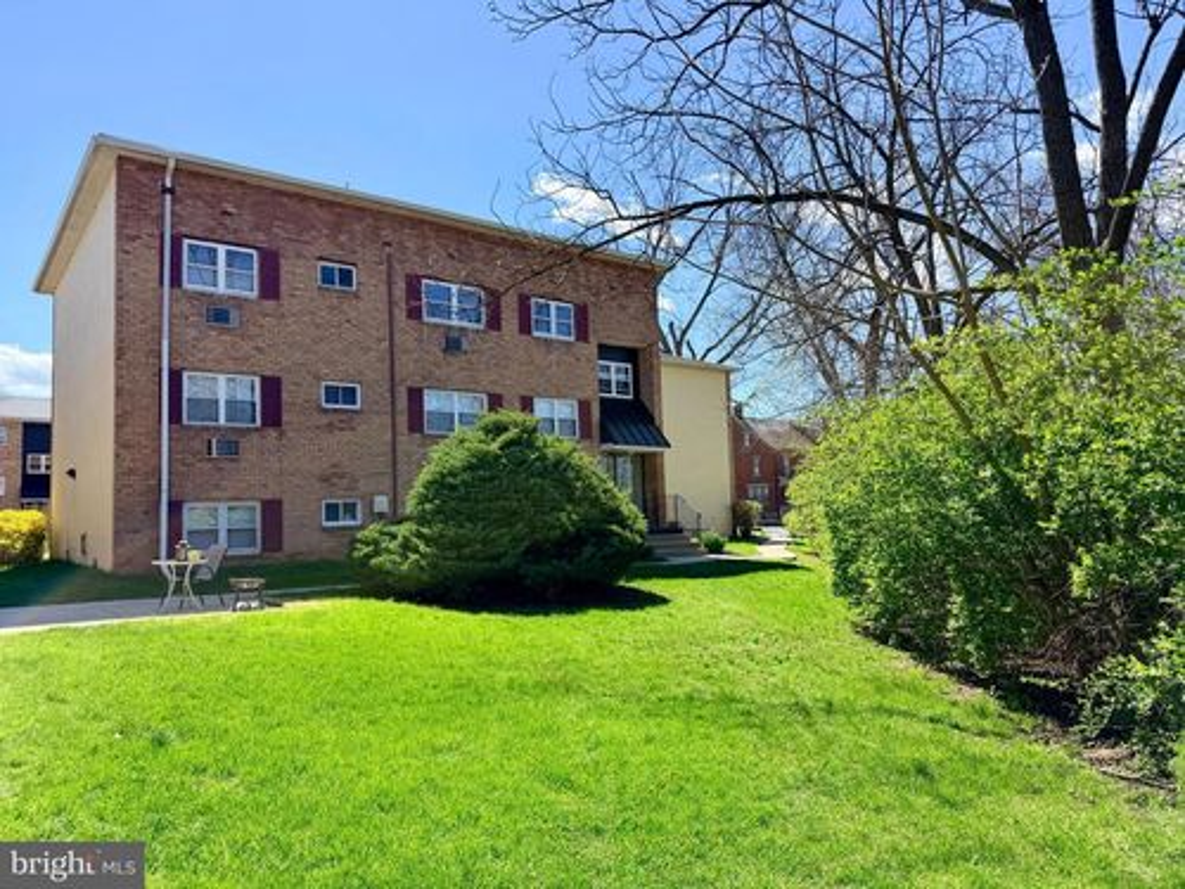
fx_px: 822
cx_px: 592
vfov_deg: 56.8
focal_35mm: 24
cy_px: 444
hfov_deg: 71.6
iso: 80
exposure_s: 1/3145
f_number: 1.78
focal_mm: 6.76
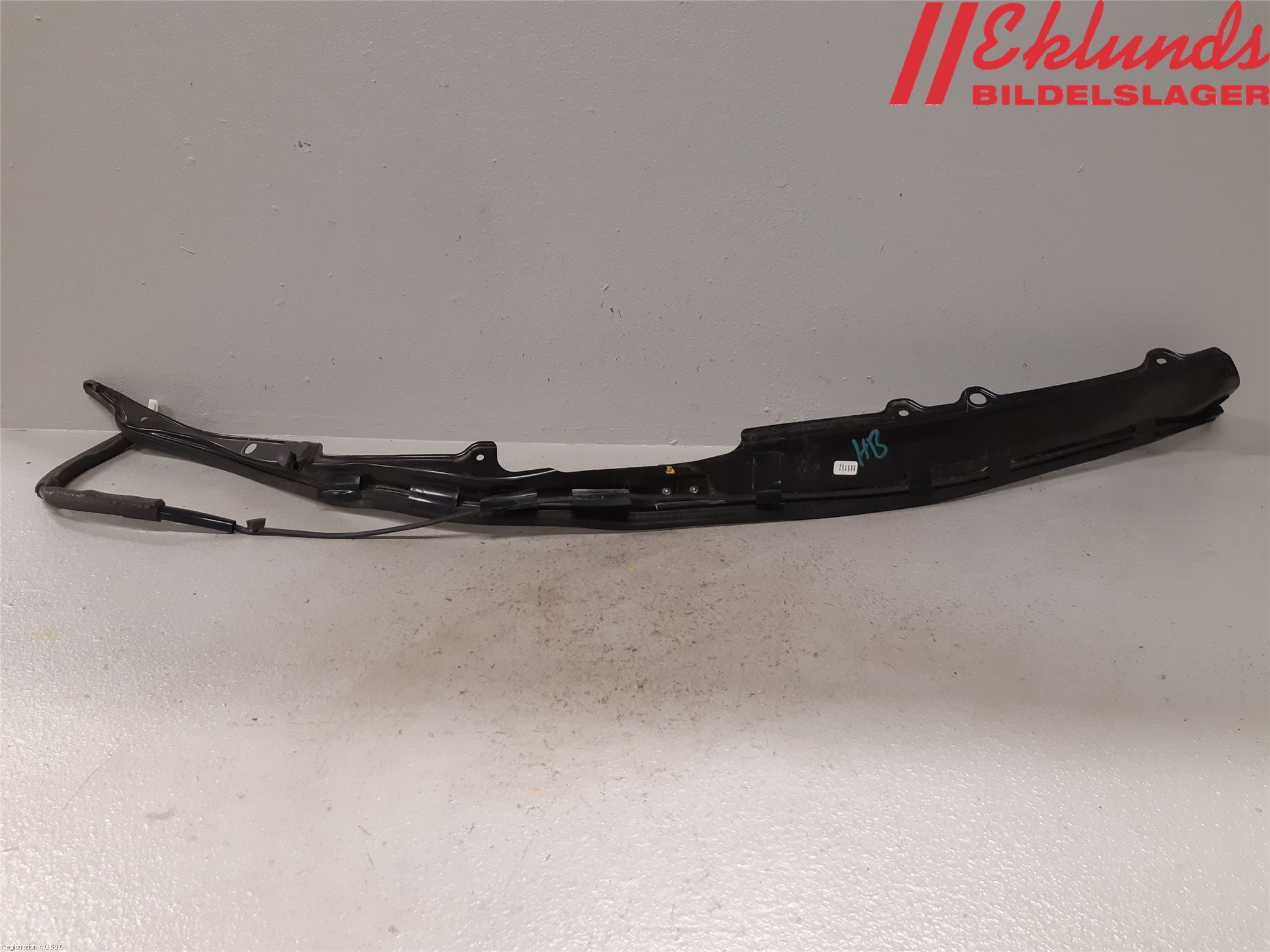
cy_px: 476
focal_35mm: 26
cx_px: 635
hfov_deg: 67.3
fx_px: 954
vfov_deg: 53.1
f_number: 1.7
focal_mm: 3.93
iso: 125
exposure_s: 1/60
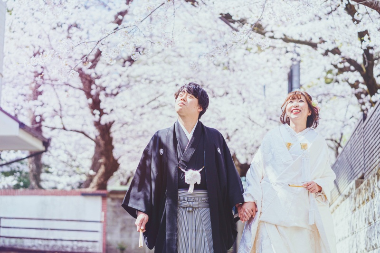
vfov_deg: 16.1
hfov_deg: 23.9
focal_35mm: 85
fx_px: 897
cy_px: 126
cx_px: 190
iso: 500
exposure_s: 1/4000
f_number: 3.2
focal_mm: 85
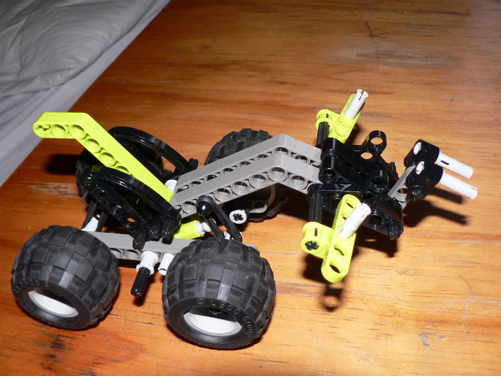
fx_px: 521
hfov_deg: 51.4
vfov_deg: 39.7
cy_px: 188
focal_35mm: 36
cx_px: 250
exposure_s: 1/60
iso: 80
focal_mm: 6
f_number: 2.8
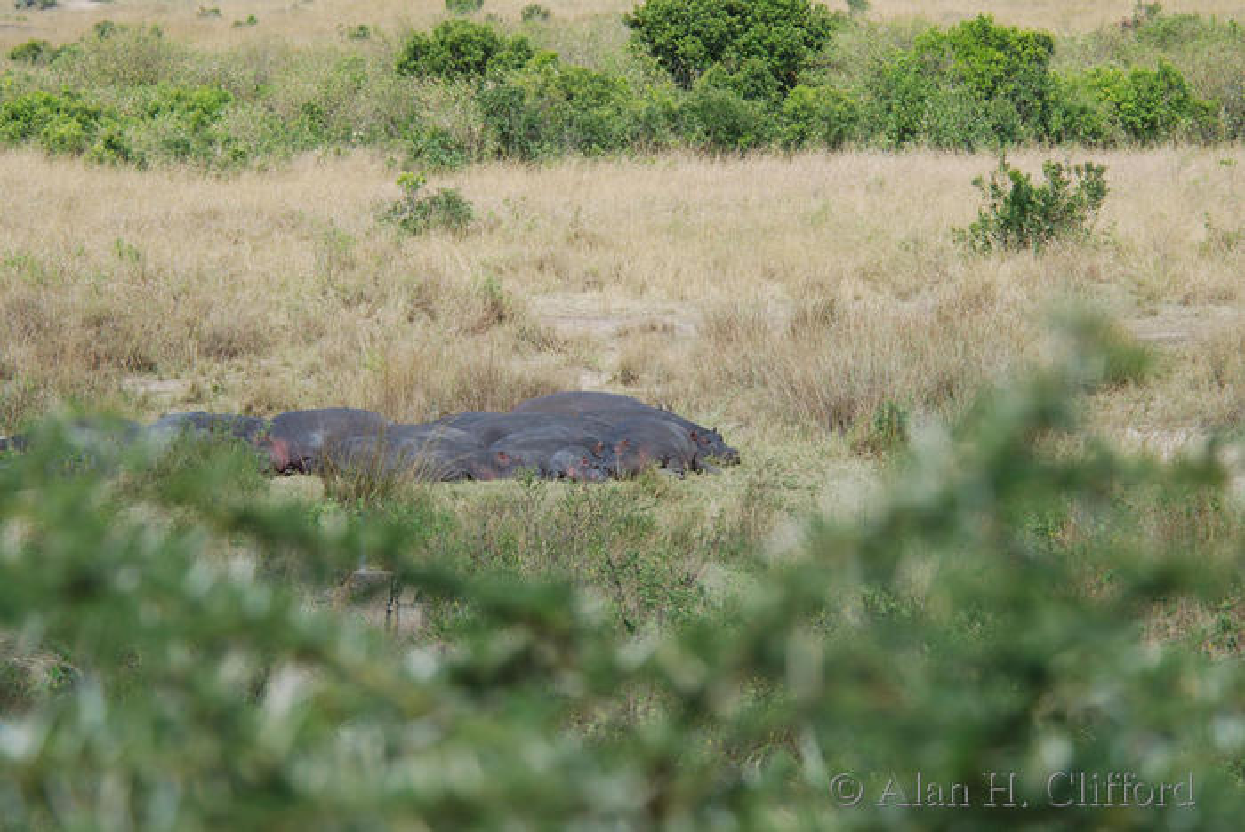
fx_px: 8307
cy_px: 416
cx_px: 622
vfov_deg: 5.7
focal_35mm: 240
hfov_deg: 8.6
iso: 100
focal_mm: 160
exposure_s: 1/400
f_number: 5
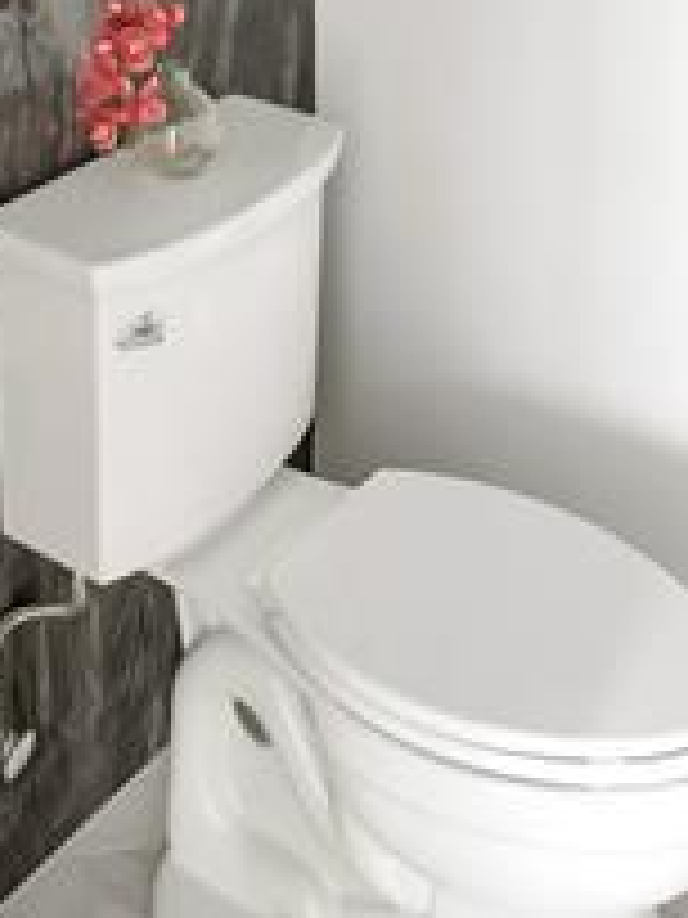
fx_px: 1537
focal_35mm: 58
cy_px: -459
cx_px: 256
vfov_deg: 25.2
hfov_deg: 25.2
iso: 250
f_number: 10
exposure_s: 1/1.67
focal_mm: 12
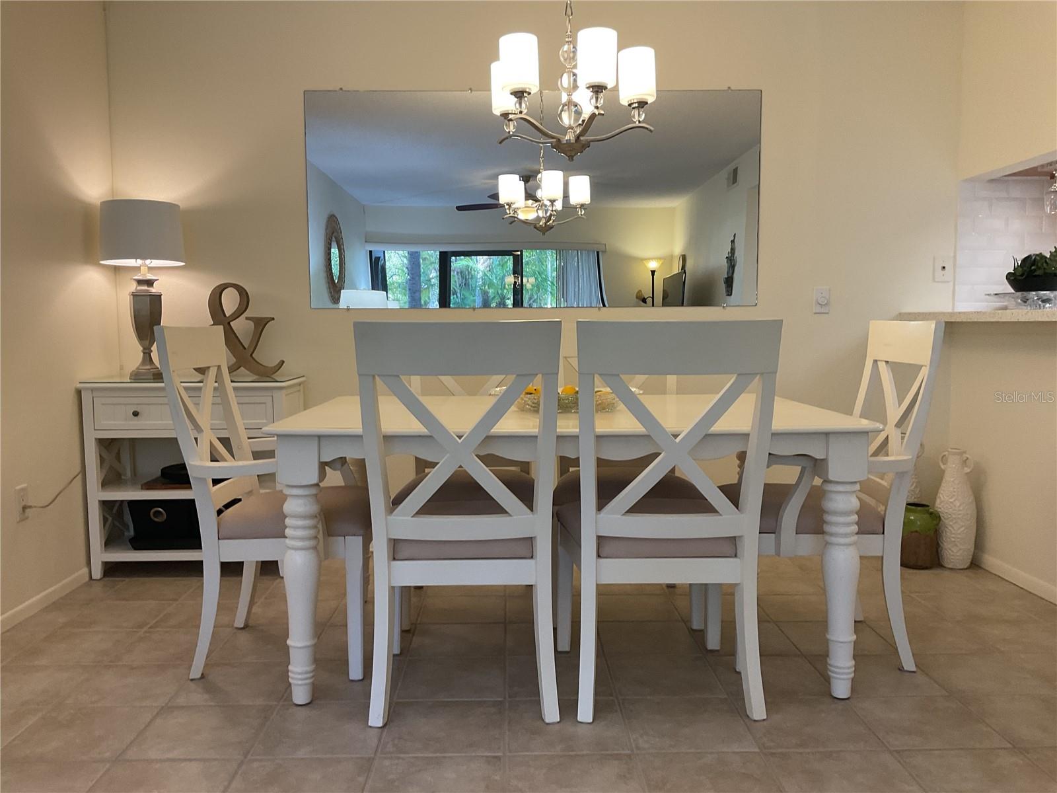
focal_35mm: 29
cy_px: 396
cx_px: 528
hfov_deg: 61.7
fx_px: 886
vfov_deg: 48.2
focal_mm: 3
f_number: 1.8
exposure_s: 1/60
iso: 50
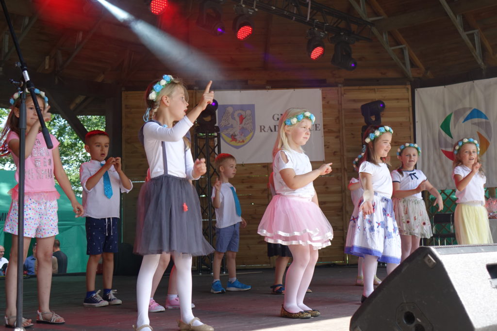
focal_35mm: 51
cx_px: 248
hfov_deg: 38.9
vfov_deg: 26.5
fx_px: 704
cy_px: 166
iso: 125
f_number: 3.2
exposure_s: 1/200
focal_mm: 18.59
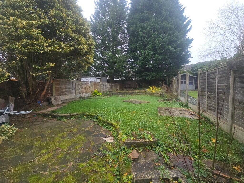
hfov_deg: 106.2
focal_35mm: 13
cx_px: 122
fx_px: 92
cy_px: 92
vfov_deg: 89.9
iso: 80
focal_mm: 2.2
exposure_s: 1/120
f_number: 2.2
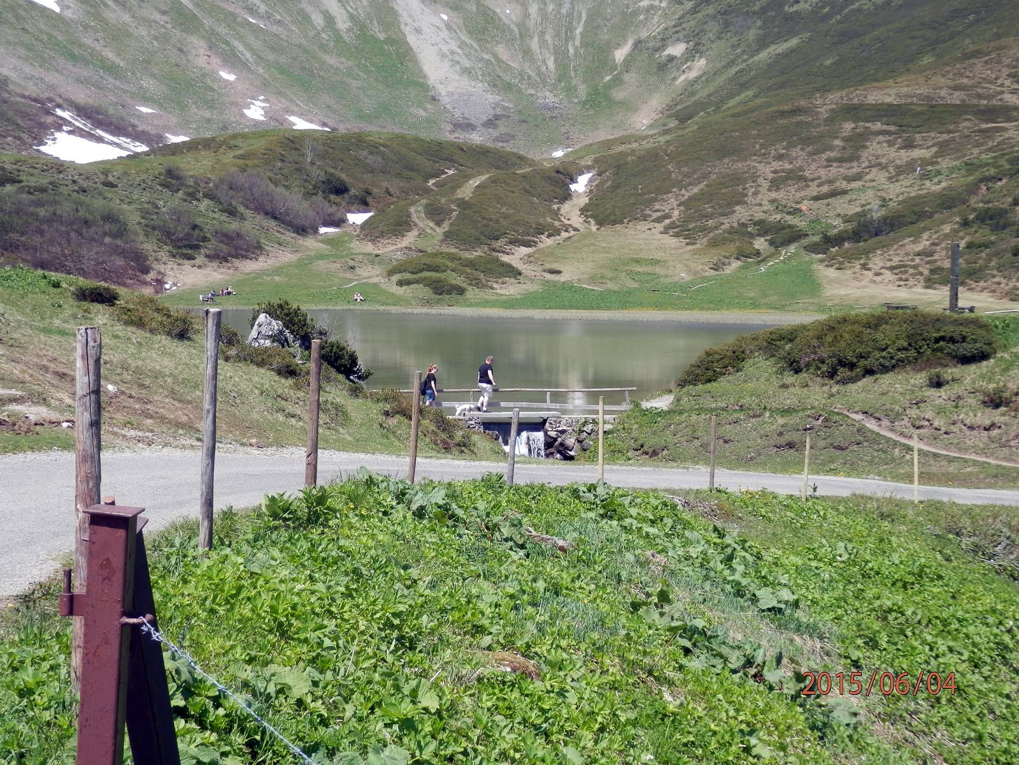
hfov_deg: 35.5
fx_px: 1590
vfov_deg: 27.0
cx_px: 510
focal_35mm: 54
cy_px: 382
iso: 80
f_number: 4.1
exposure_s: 1/400
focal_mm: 9.8
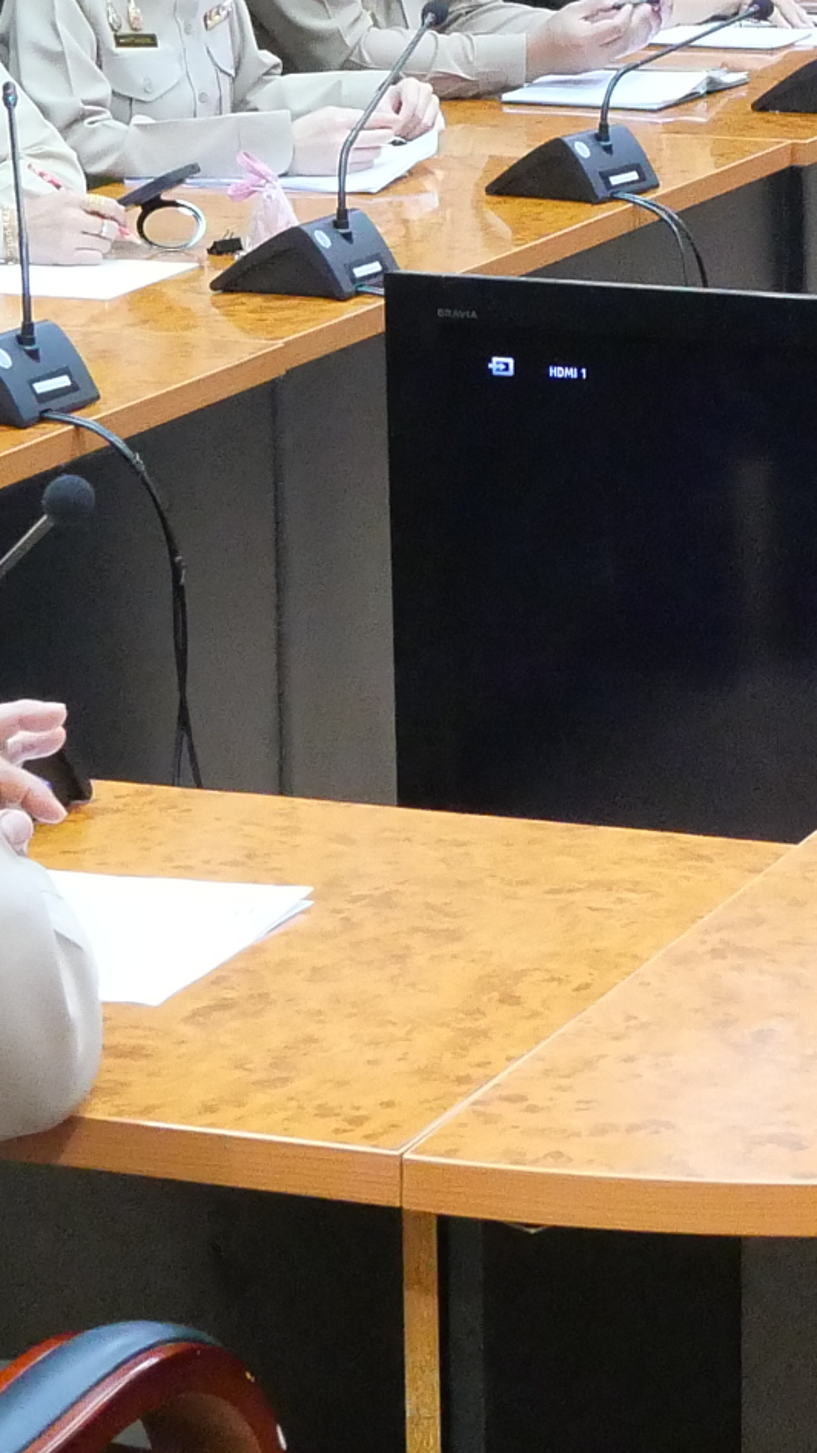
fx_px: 5547
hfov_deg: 8.3
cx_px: 1073
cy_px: 261
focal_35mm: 144
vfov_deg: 14.8
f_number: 6.3
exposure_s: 1/15
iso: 3200
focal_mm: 17
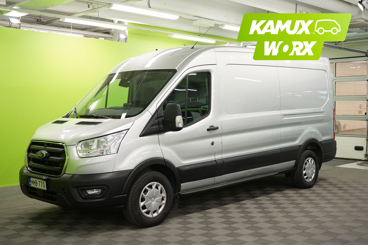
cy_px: 122
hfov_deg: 45.4
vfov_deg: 31.2
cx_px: 184
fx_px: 440
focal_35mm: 43
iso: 1000
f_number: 6.3
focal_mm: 43
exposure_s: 1/50
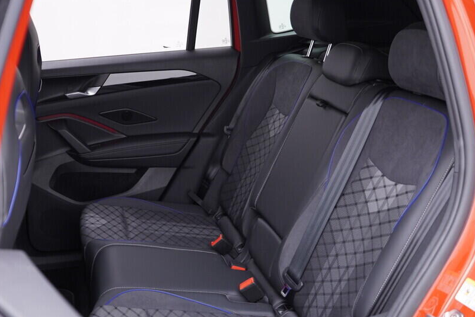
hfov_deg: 42.7
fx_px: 607
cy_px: 185
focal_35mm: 46
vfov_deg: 29.2
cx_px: 212
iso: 320
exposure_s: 1/40
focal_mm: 24
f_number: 2.8
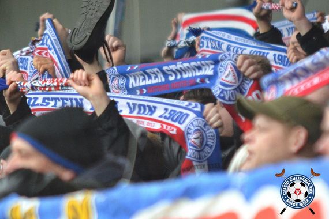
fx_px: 2741
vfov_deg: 4.6
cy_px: 110
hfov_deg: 6.9
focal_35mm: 300
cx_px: 164
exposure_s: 1/800
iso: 1600
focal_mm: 200
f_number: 2.8
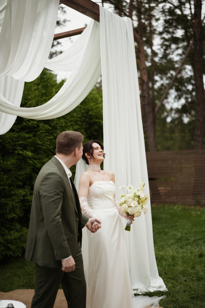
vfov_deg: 39.6
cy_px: 154
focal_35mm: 50
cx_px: 102
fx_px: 427
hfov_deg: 27.0
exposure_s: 1/3200
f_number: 1.4
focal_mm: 50
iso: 160
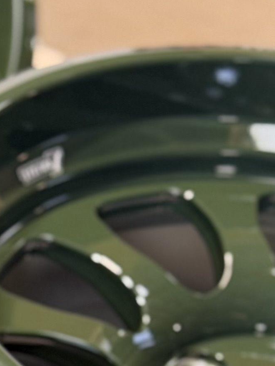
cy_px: 804
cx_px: -305
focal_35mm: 219
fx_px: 2320
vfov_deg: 8.4
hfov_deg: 6.5
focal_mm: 6.76
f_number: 1.78
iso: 250
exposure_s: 1/40
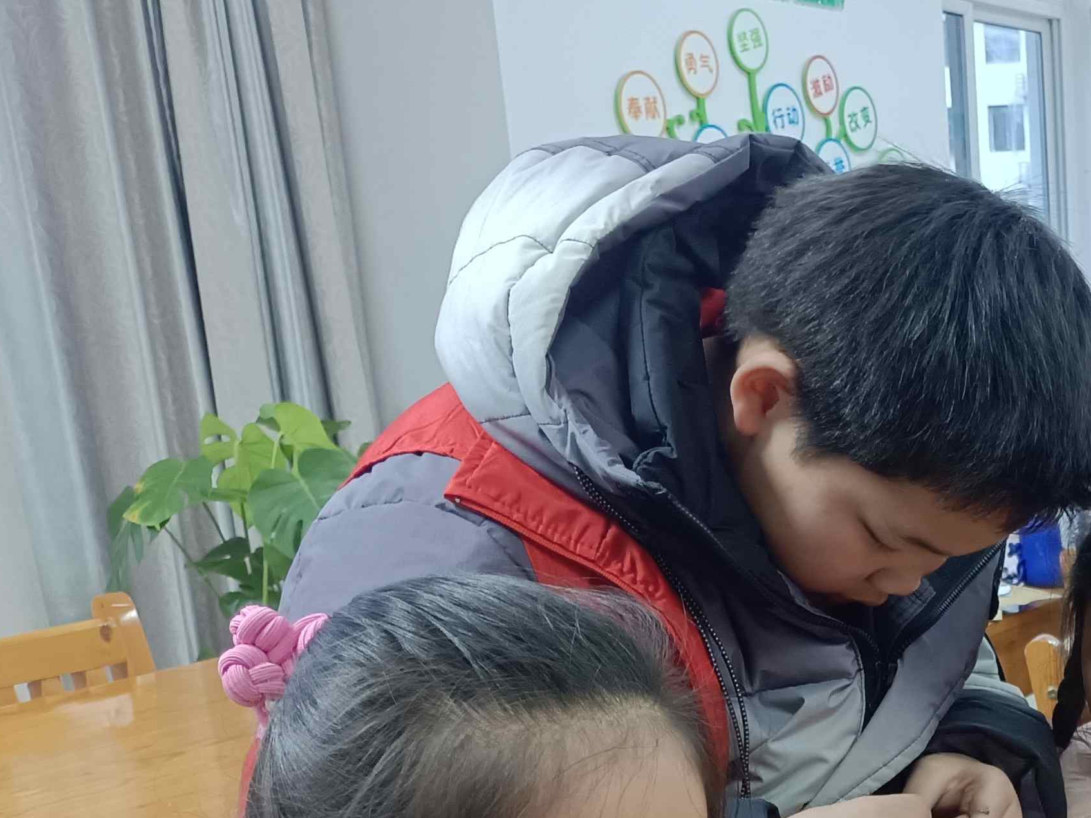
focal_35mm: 59
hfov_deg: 29.7
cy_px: 841
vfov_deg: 23.6
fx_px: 1859
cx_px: 1177
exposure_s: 1/50
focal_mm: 4.71
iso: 506
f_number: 1.79
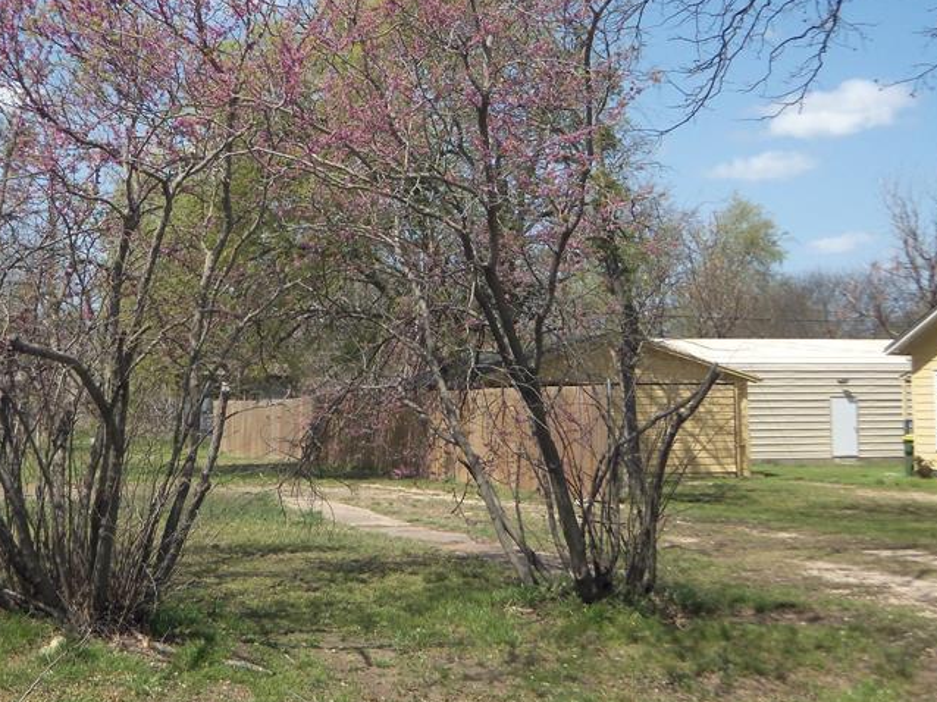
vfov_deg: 23.8
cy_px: 201
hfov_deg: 31.4
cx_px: 301
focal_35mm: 61
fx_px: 1651
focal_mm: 6.8
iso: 64
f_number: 4.3
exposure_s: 1/400
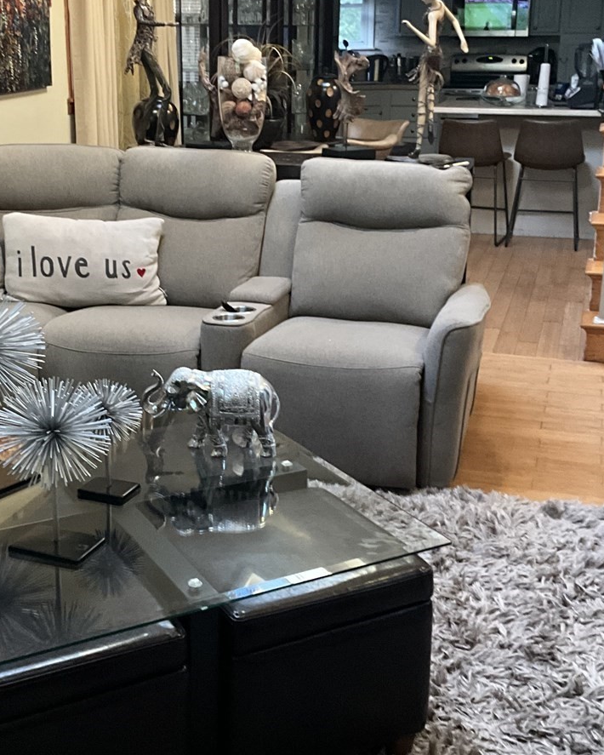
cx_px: 265
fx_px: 1095
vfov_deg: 38.0
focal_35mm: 49
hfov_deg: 30.8
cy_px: 360
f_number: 1.8
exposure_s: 1/38
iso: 320
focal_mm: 3
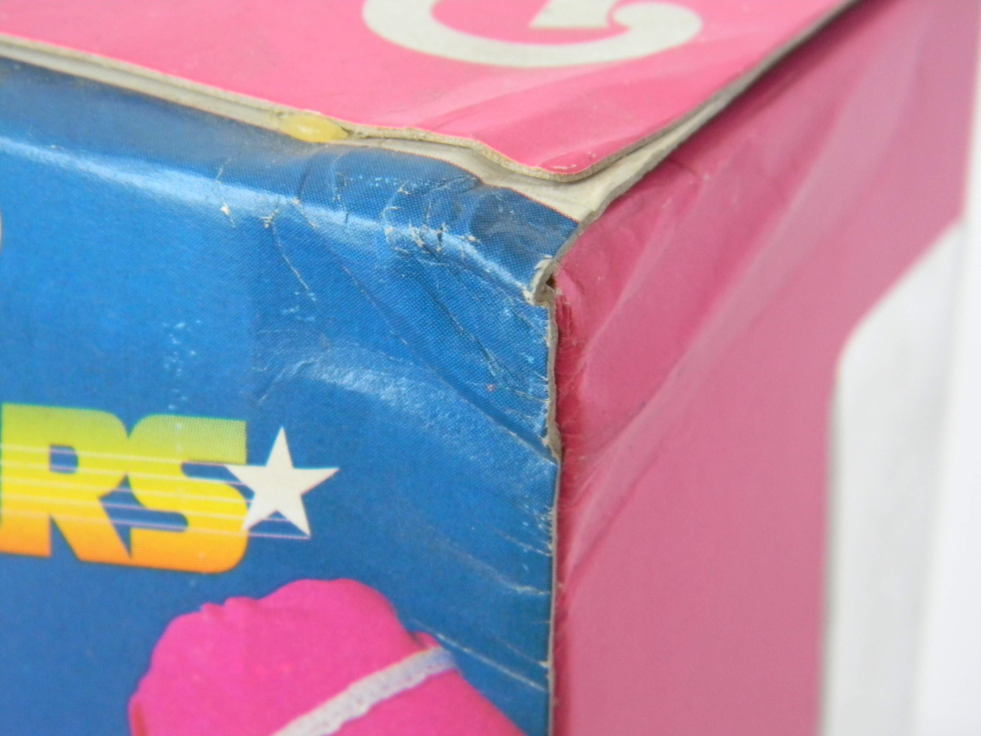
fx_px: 2352
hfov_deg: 23.6
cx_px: 490
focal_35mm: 83
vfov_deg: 17.8
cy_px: 368
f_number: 4.5
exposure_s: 1/140
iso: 400
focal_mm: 15.1
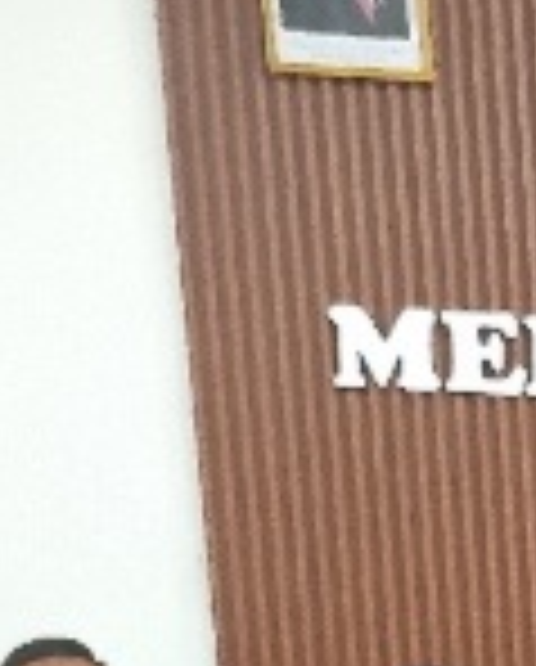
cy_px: 1238
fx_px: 2708
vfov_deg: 12.7
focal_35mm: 137
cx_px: 1387
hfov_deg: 9.7
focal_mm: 5.4
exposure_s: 1/25
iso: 640
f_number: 1.8
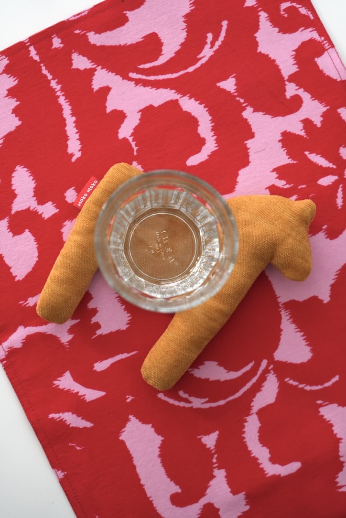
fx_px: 1008
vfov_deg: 28.8
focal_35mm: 70
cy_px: 259
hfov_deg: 19.5
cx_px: 173
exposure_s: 1/80
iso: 500
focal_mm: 70
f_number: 4
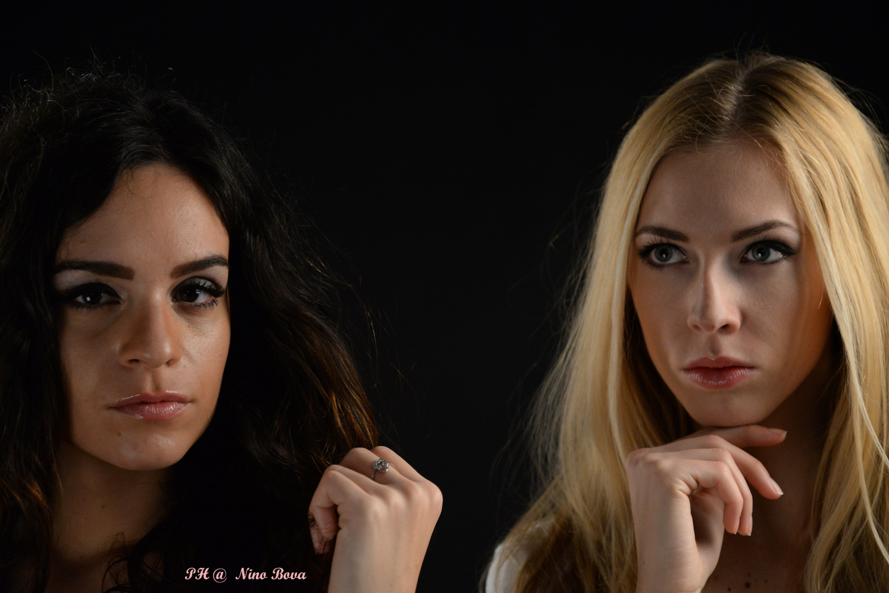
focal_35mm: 78
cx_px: 444
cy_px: 296
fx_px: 1927
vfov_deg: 17.5
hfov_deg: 26.0
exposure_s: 1/100
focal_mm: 78
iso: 2500
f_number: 4.5
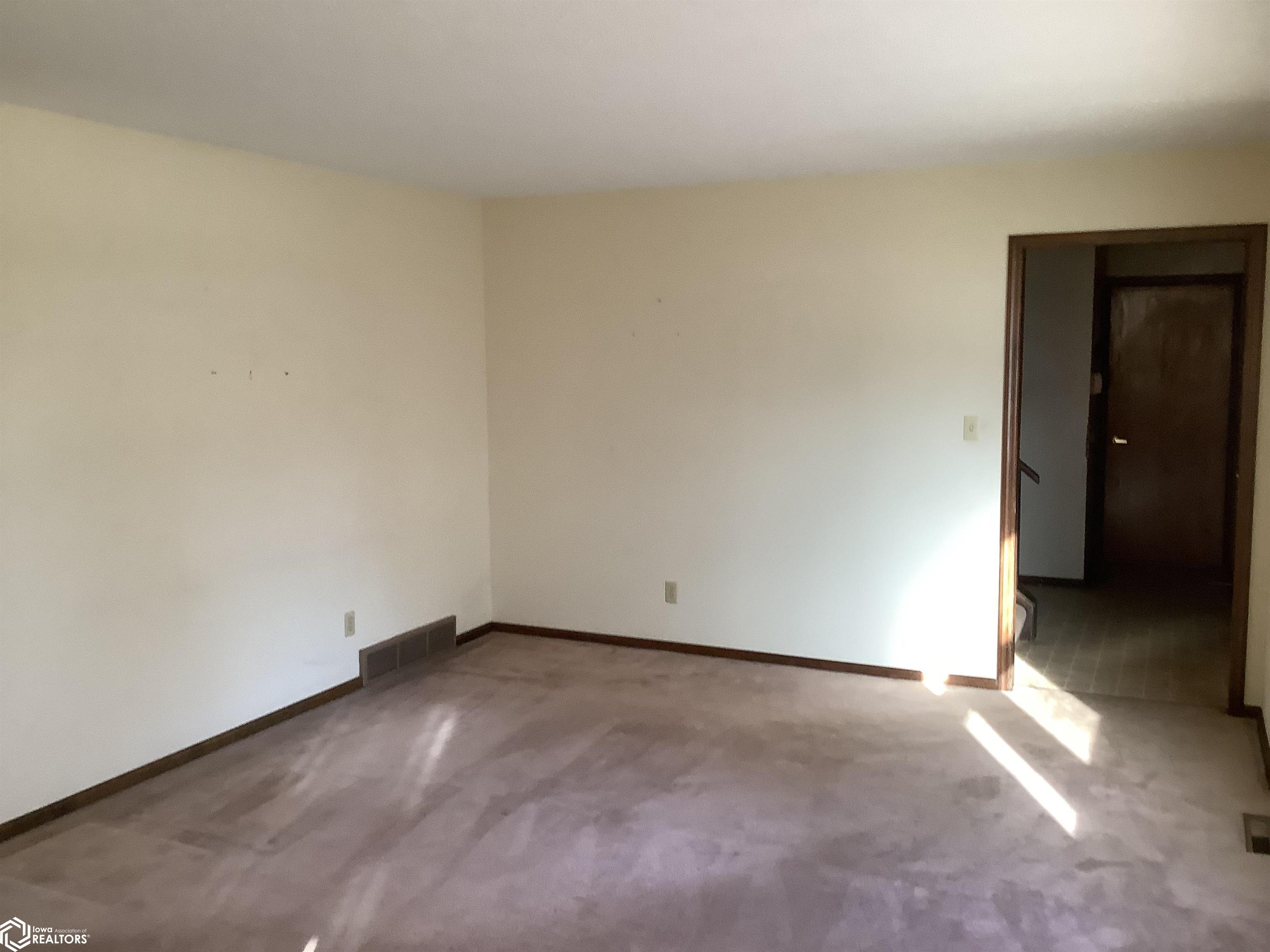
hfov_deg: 58.4
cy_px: 476
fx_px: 1137
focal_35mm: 31
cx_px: 635
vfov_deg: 45.4
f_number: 2.4
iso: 160
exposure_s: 1/60
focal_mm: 3.3
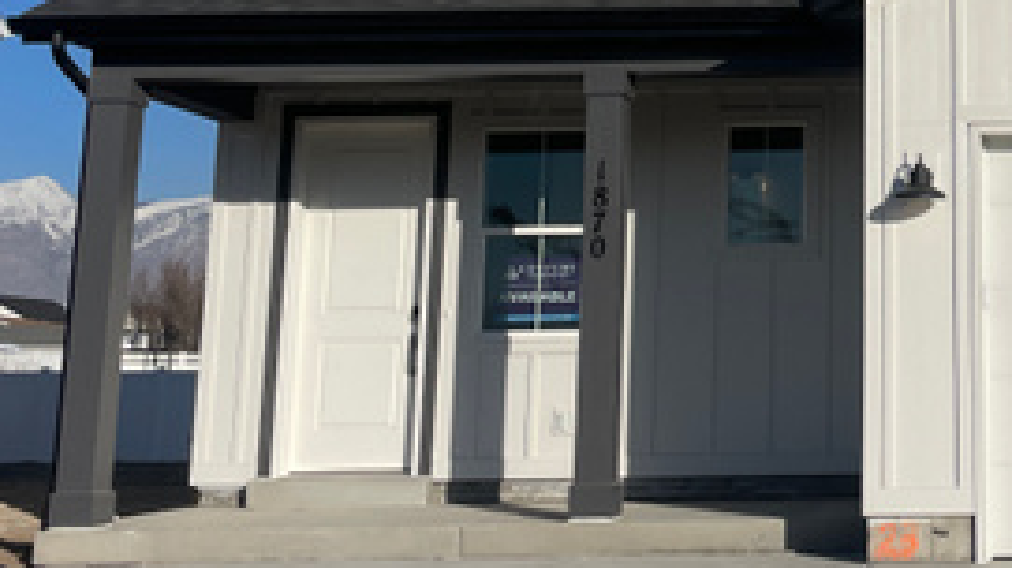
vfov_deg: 17.7
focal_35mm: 67
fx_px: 1797
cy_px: 52
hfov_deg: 29.5
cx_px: 1001
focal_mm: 4.2
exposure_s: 1/9091
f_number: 1.6
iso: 32
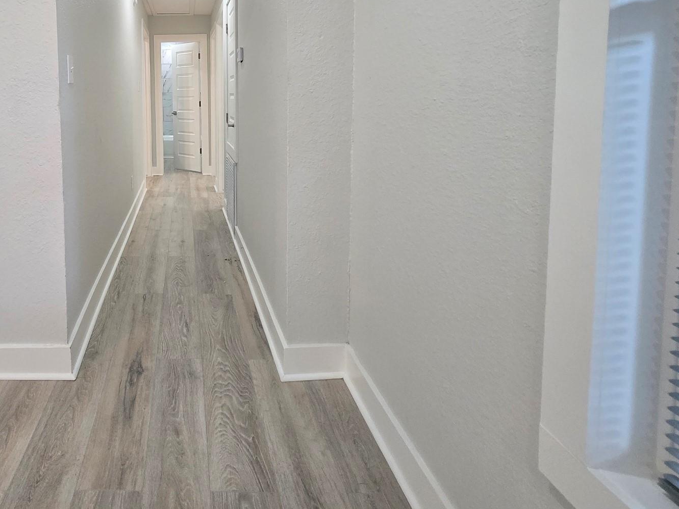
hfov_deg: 76.4
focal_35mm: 20
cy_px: 119
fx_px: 392
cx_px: 179
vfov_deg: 61.7
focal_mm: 1.7
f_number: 2.2
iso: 200
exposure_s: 1/60
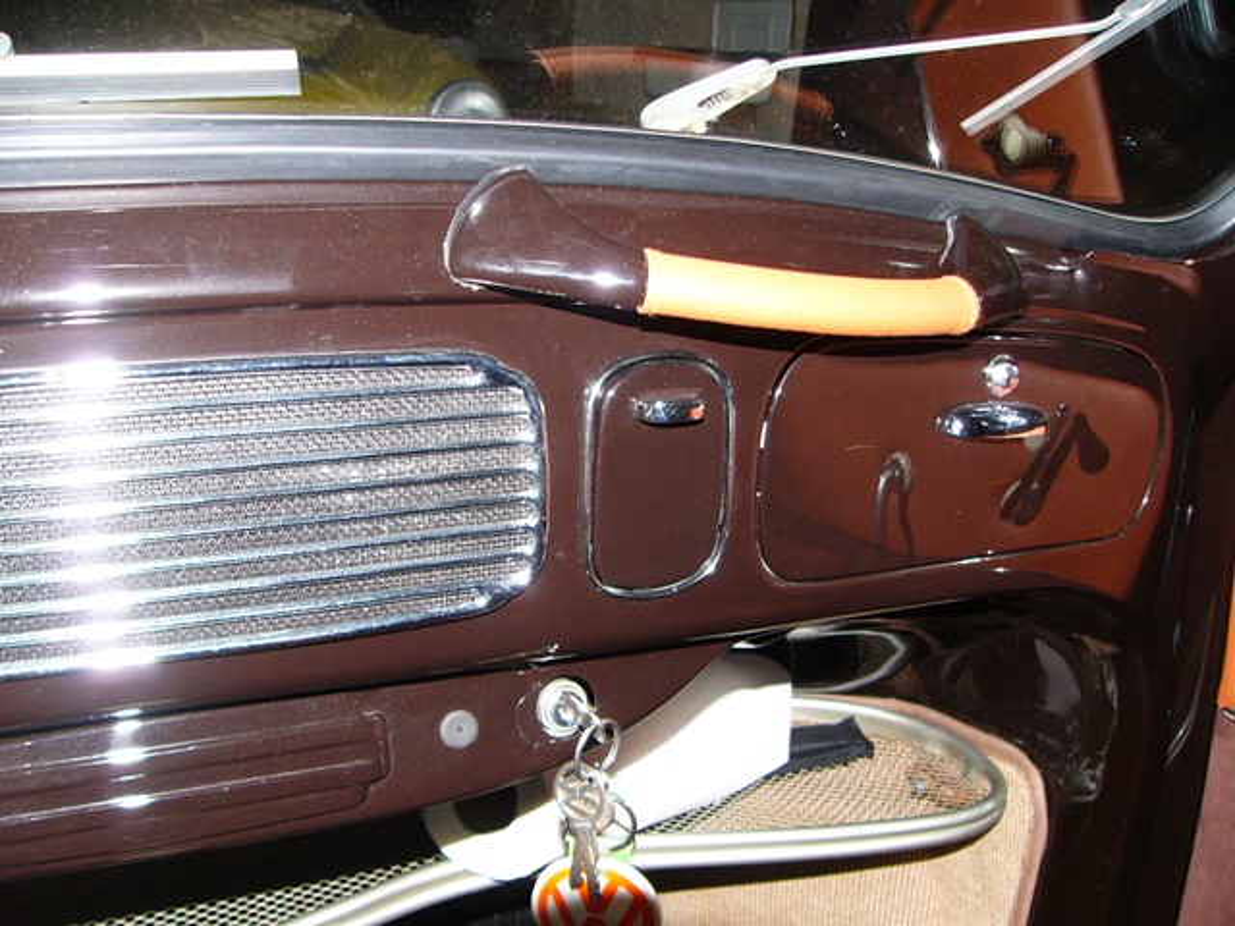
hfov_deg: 51.4
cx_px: 618
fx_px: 1284
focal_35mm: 36
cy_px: 463
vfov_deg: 39.7
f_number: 2.8
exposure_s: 1/60
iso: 100
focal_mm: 6
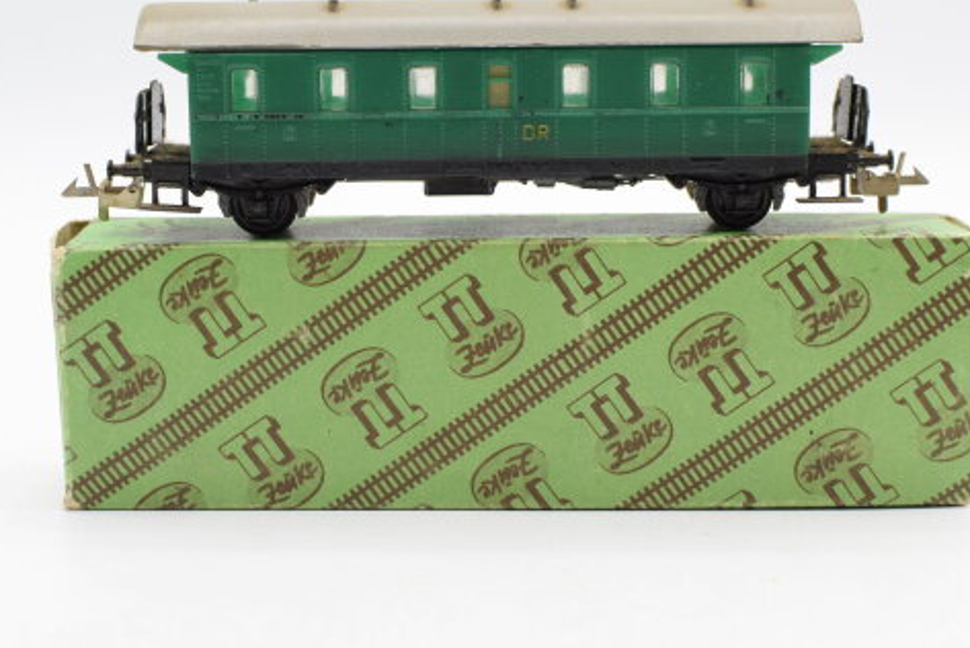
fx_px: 1796
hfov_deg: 30.2
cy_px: 278
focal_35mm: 67
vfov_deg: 20.4
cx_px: 488
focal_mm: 35
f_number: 8
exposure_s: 1/160
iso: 500
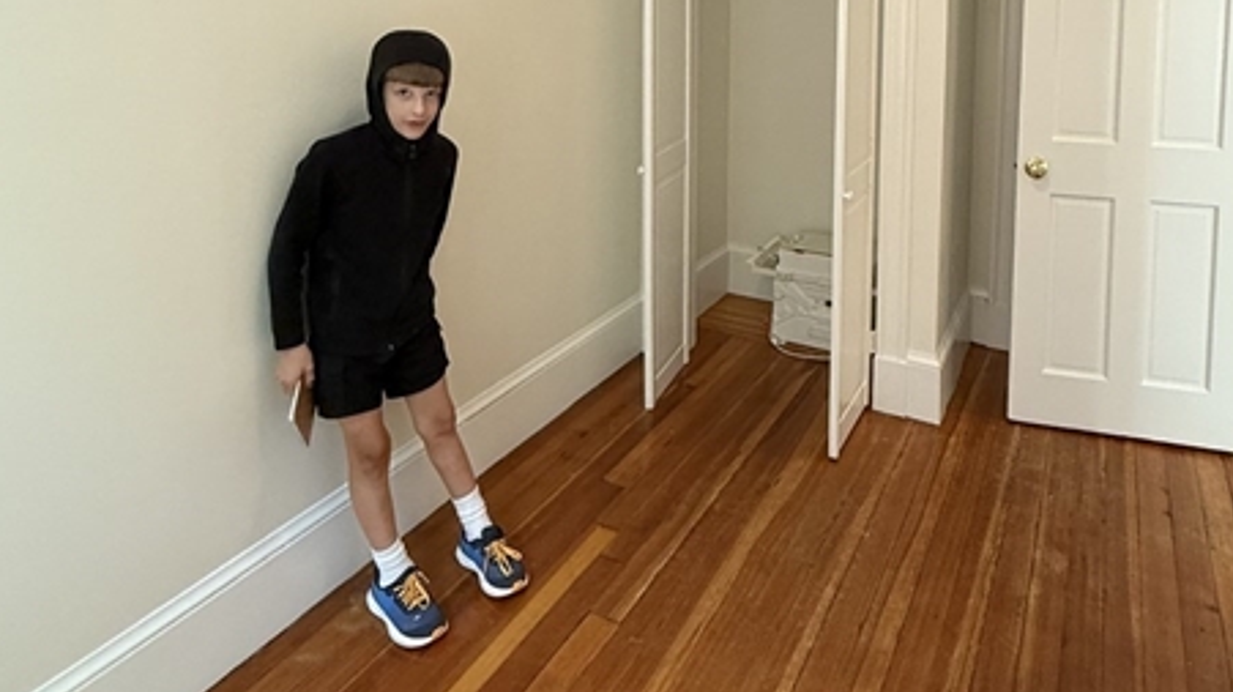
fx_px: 849
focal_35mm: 26
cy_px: 33
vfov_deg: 40.0
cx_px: 749
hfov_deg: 71.1
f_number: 2.2
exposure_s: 1/60
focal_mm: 2.22
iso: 400
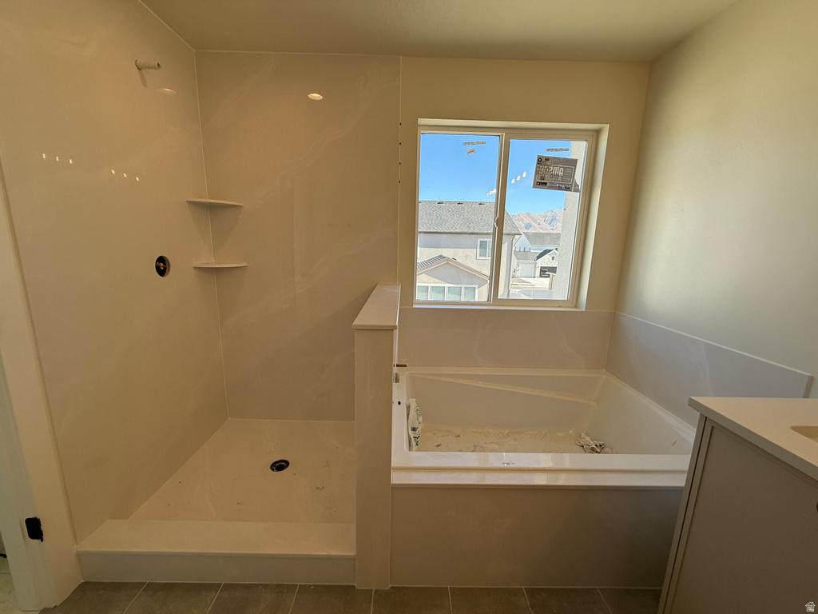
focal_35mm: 14
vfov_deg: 85.7
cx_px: 409
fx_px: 331
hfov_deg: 102.1
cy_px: 307
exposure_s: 1/388
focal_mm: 2.22
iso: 64
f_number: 2.2
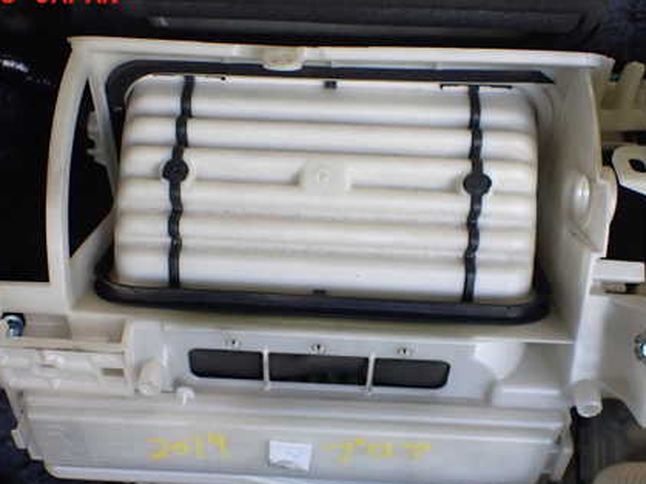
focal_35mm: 43
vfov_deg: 33.3
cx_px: 301
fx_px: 802
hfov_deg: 43.8
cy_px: 321
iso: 400
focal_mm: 5.4
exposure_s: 1/125
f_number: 2.3
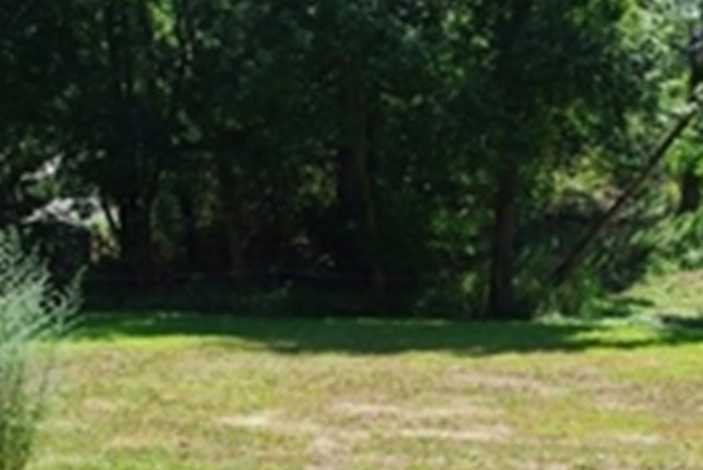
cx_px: 451
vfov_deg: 16.9
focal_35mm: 81
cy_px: 263
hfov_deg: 24.9
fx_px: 1583
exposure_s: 1/100
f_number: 11
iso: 200
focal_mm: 40
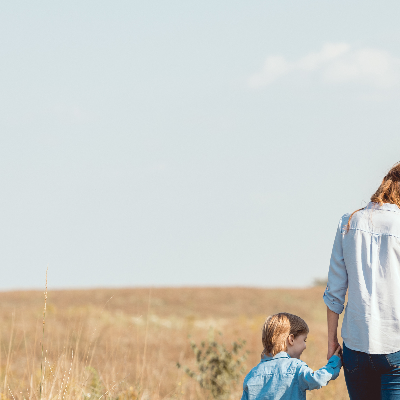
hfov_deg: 6.6
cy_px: 317
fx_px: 3451
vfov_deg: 6.6
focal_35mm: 264
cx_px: 448
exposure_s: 1/800
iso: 125
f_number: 4
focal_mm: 130
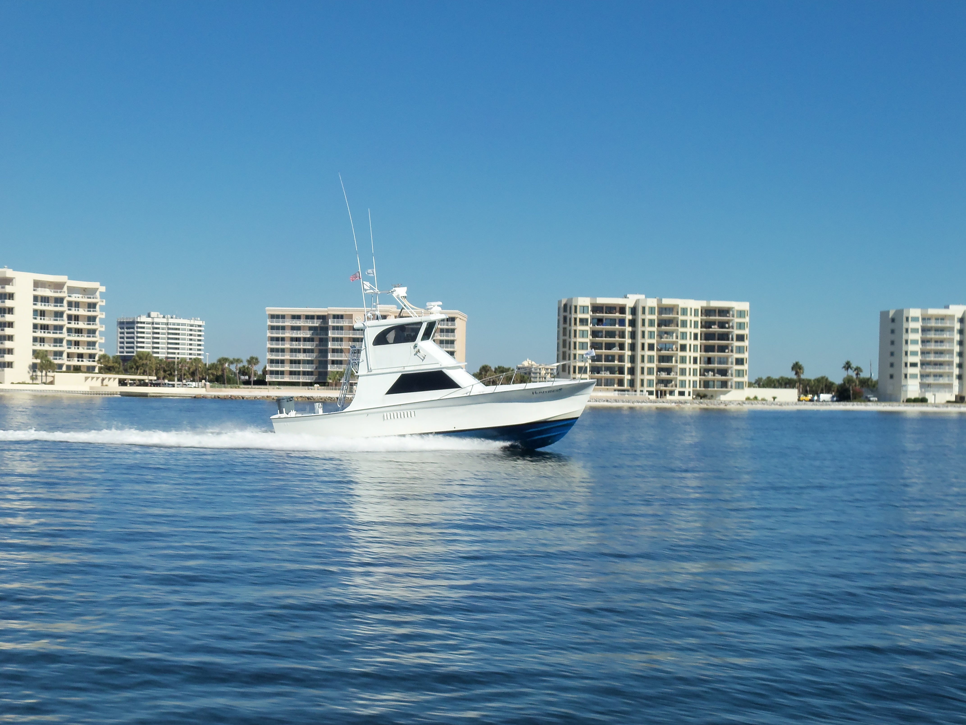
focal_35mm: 62
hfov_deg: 31.2
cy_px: 362
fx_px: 1730
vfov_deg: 23.7
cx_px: 483
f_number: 10.4
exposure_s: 1/160
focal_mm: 11.1
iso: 80
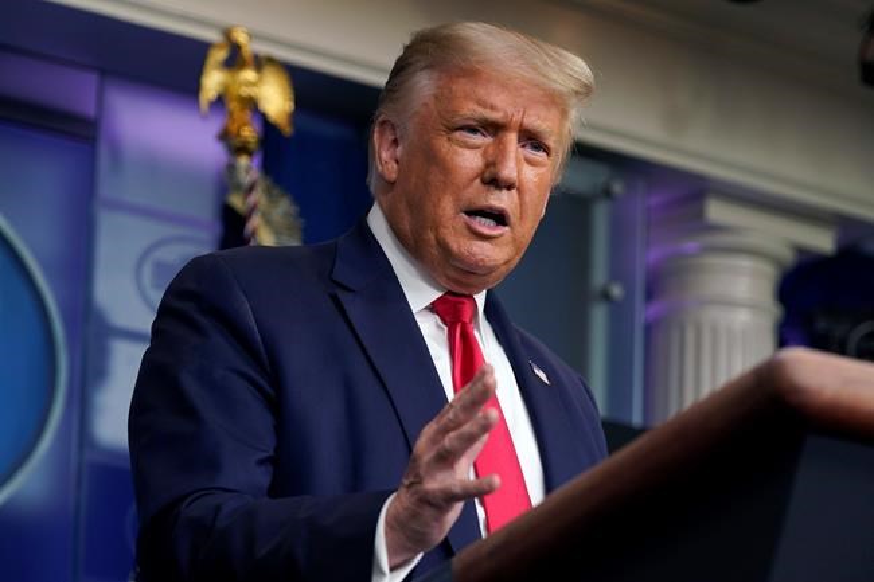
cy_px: 291
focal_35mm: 141
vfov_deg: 9.7
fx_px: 3422
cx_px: 437
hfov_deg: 14.6
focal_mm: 141
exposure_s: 1/500
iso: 2000
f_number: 4.5
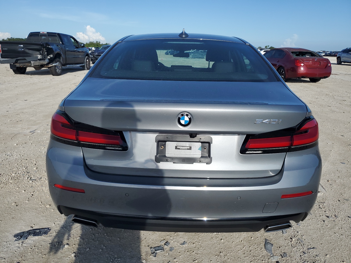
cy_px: 132
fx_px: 264
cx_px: 176
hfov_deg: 67.3
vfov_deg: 53.1
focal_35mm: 26
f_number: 1.5
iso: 50
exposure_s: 1/5000
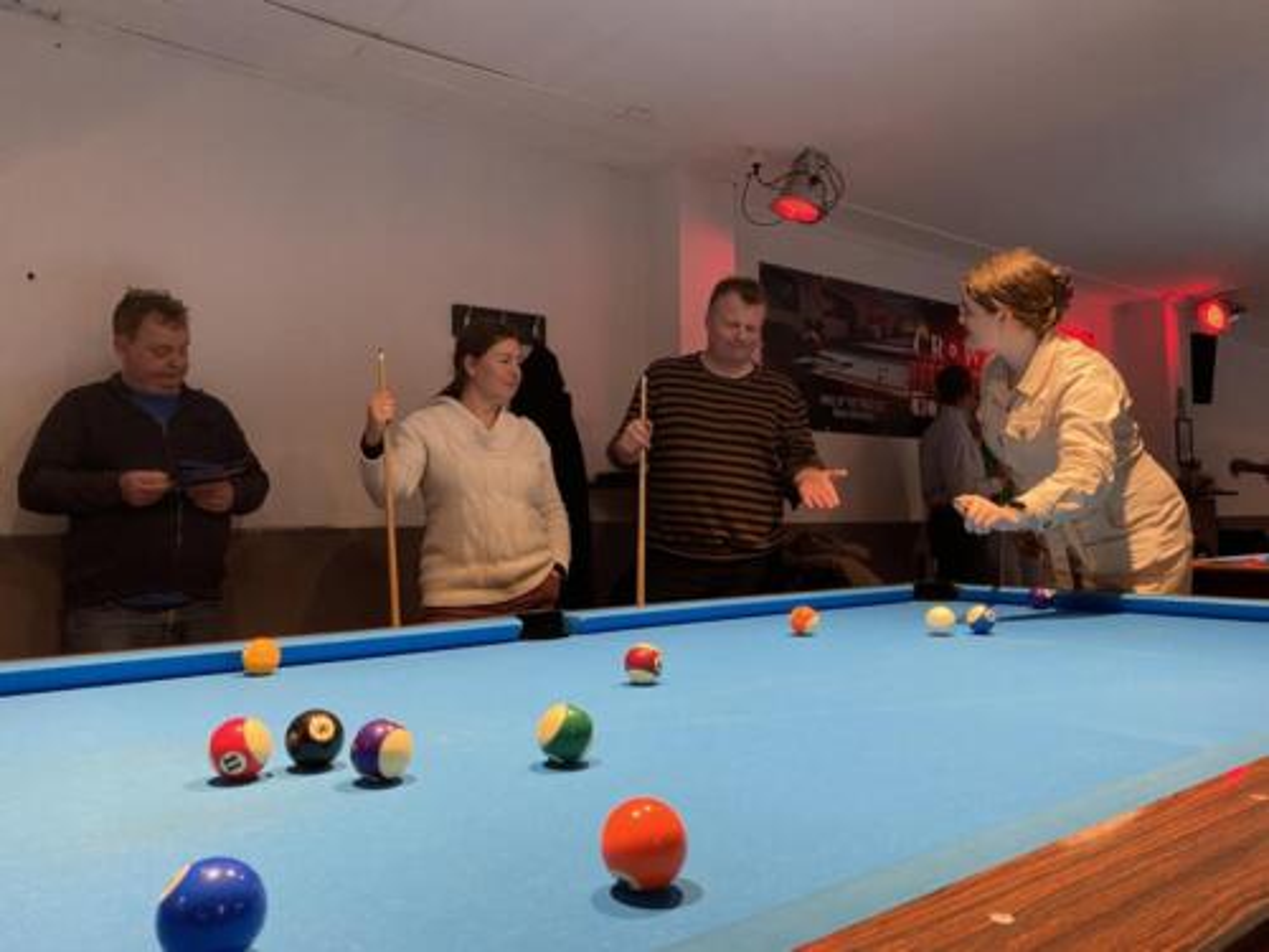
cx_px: 634
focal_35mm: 26
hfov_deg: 67.3
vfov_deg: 53.1
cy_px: 476
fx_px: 953
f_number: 1.8
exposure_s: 1/50
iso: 200
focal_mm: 4.25
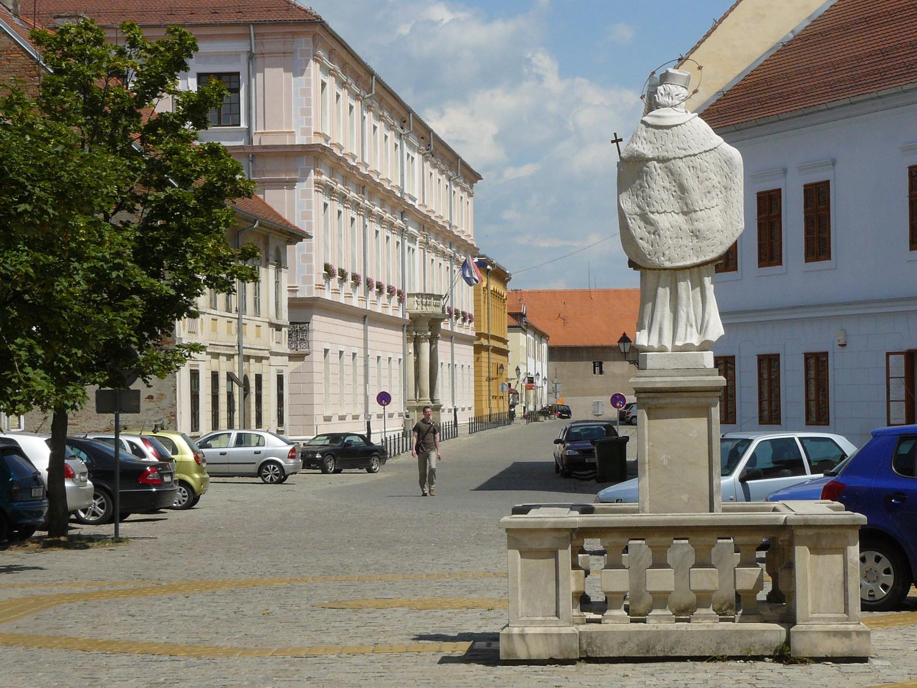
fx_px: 2729
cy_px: 344
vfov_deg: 14.4
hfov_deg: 19.1
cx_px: 458
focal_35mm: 103
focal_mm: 14.3
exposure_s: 1/500
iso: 100
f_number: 7.1
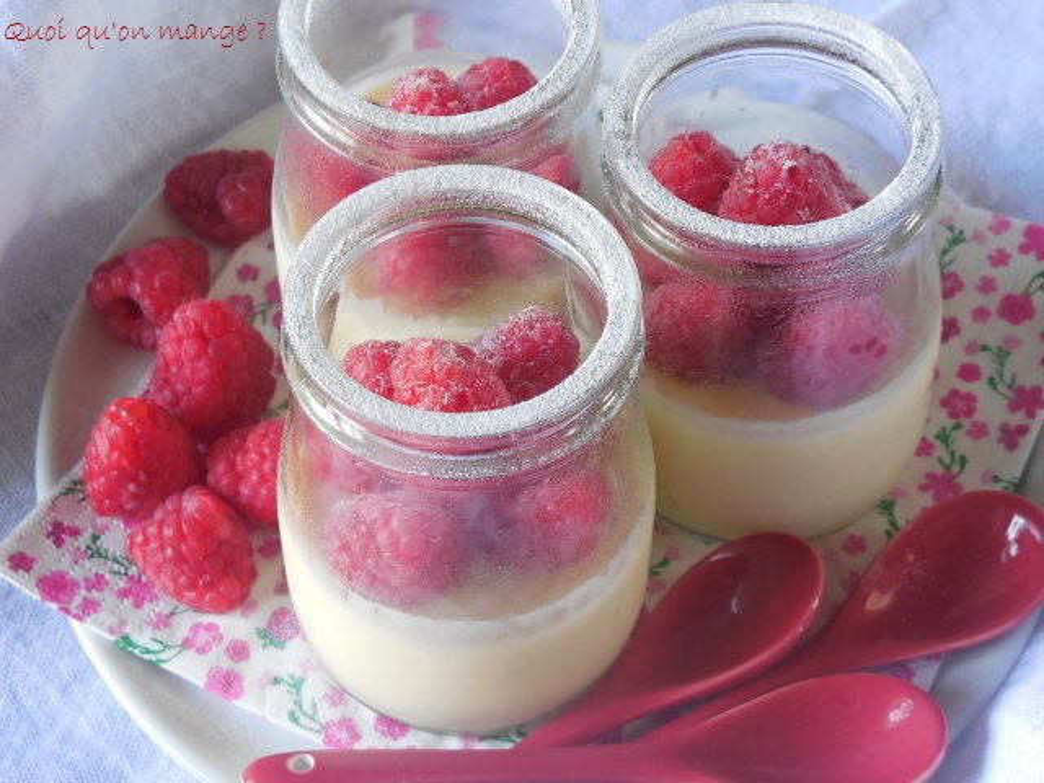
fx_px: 2141
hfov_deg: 27.4
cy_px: 392
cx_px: 522
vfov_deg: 20.7
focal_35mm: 71
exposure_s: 1/30
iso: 400
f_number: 4.4
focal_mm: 12.6
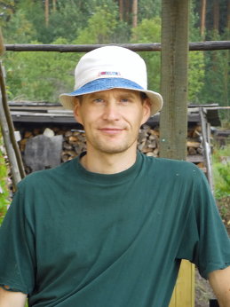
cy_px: 154
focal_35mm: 167
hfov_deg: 8.9
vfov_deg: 11.8
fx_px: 1481
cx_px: 115
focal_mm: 29.8
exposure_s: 1/60
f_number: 5.4
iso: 200
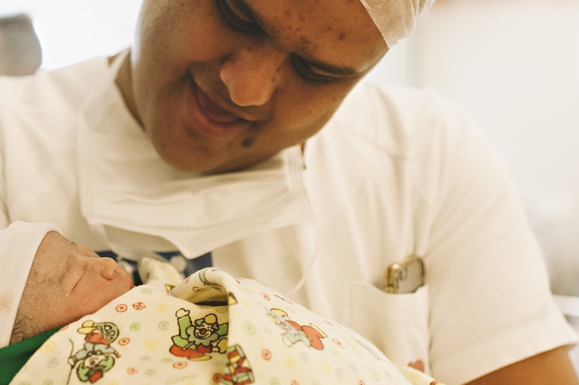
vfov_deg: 24.6
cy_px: 196
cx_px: 173
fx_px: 884
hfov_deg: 35.7
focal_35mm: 55
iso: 1250
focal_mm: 35
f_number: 2.5
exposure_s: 1/320
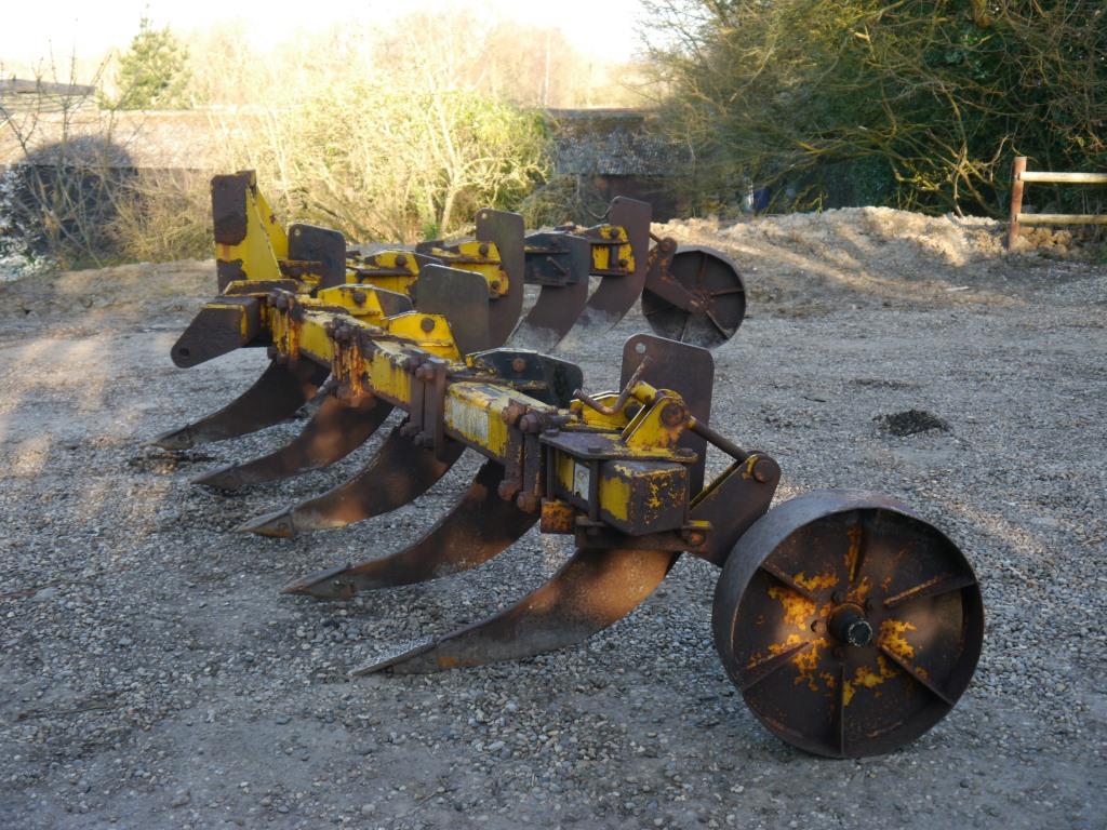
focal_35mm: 40
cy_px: 415
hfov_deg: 46.8
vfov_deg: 36.0
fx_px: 1279
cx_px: 554
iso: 160
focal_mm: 20
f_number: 4.2
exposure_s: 1/100
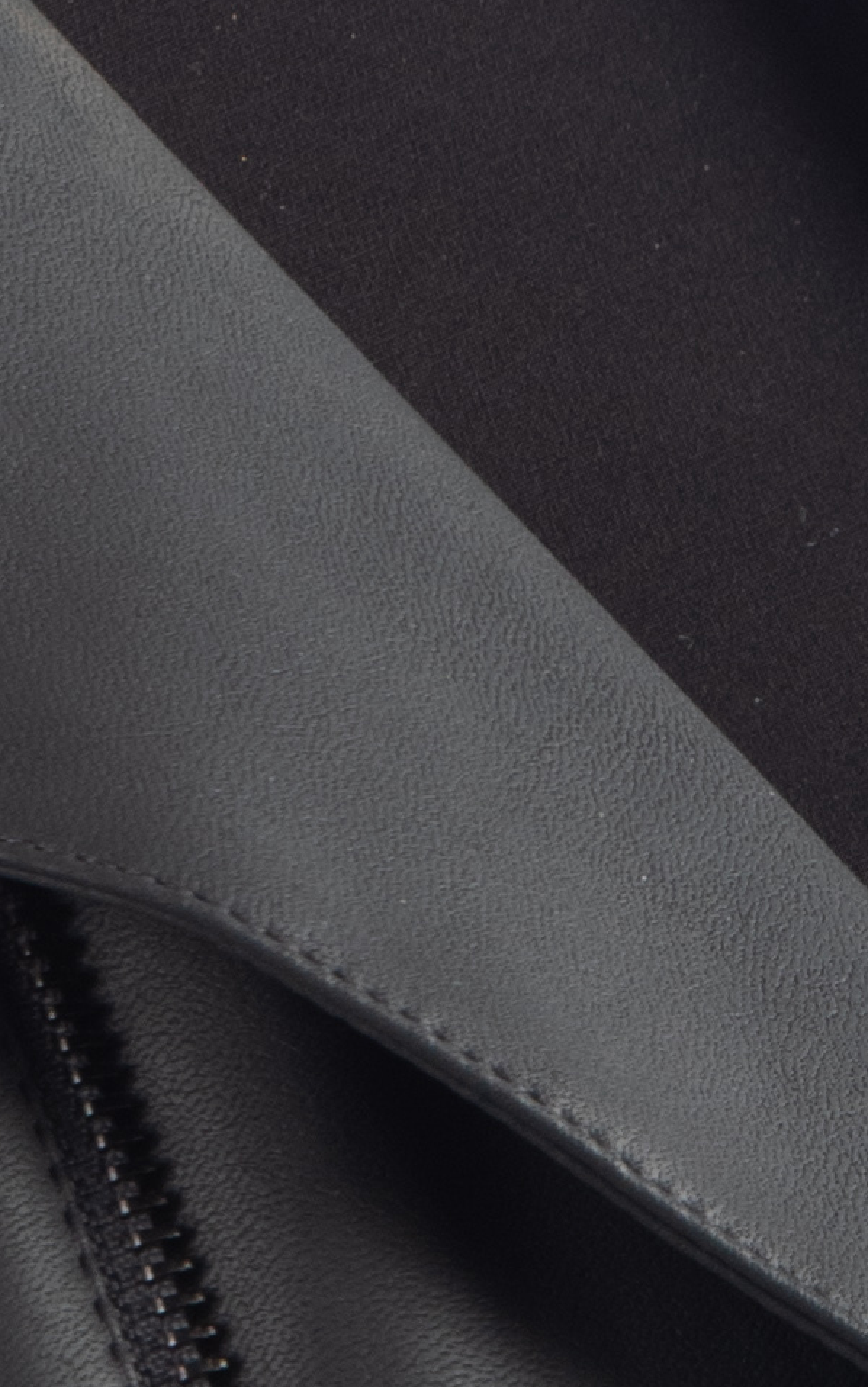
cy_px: -1597
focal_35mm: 962
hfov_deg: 1.4
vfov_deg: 2.2
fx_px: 36389
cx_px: 196
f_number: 13
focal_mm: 150
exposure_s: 1/200
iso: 200
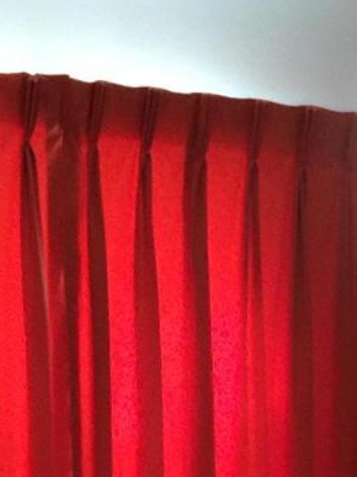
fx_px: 2064
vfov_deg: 11.9
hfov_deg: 9.8
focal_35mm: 150
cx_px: 398
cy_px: 921
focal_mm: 4.15
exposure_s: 1/4
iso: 80
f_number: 2.2
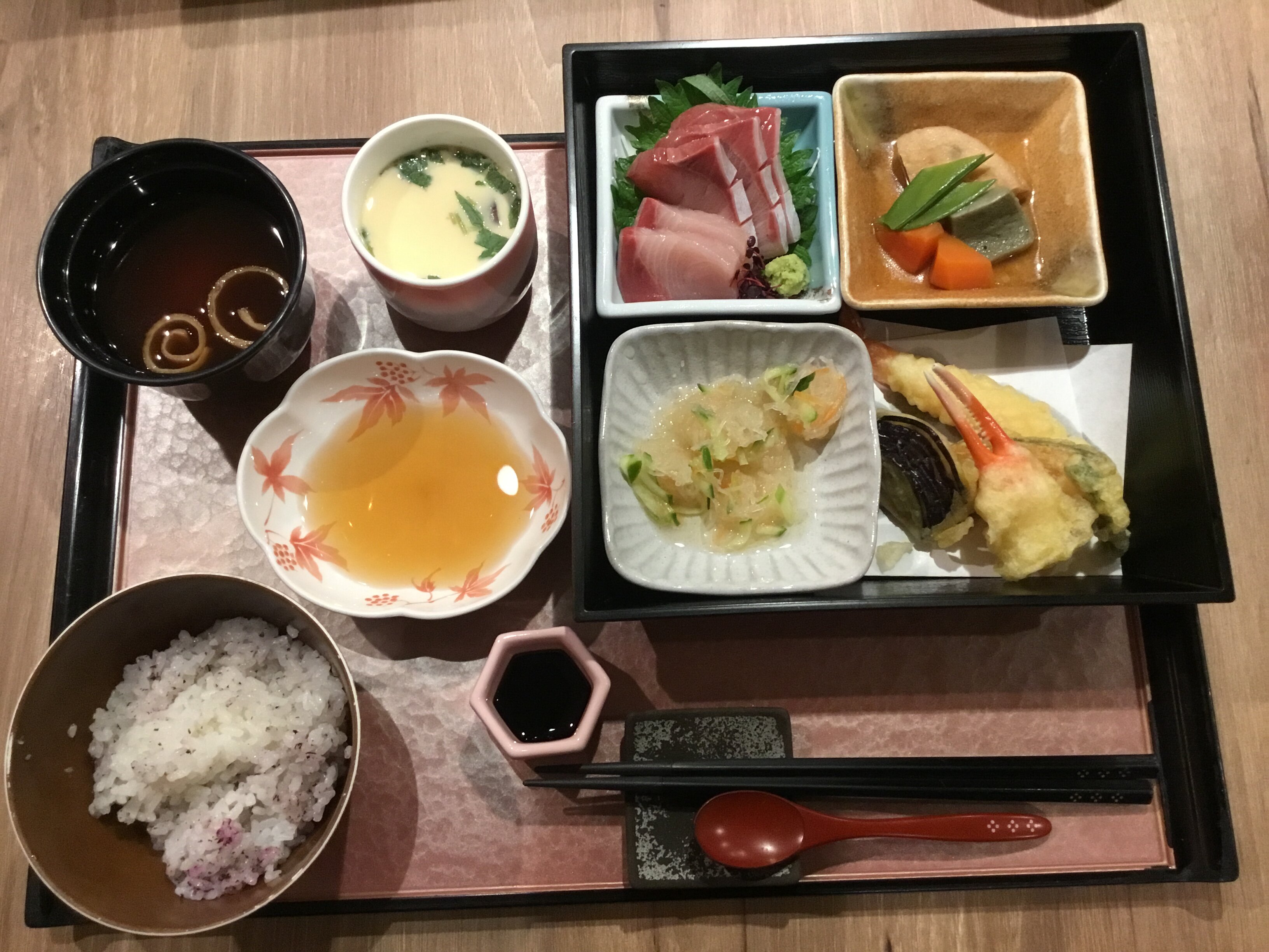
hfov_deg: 58.4
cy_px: 476
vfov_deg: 45.4
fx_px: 1136
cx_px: 634
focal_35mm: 31
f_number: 2.4
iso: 125
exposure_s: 1/30
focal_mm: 3.3
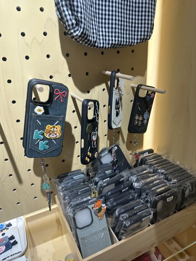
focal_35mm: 24
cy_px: 130
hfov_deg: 56.8
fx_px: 181
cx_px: 98
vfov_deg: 71.6
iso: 64
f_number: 1.78
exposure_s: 1/231
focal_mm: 6.86
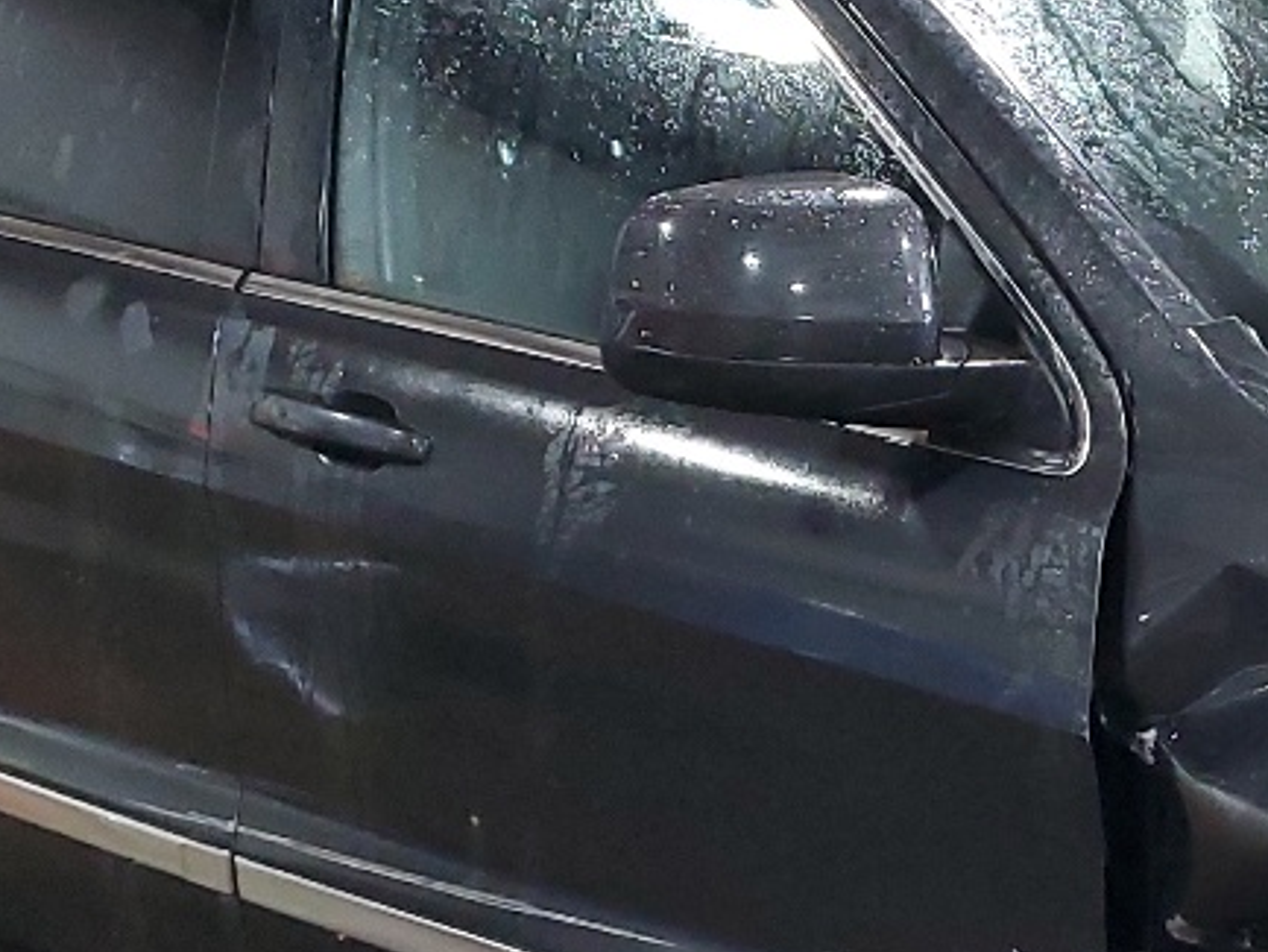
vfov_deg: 15.2
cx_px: 1397
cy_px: 896
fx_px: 3517
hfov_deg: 19.6
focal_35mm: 96
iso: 264
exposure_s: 1/60.2
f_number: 1.5
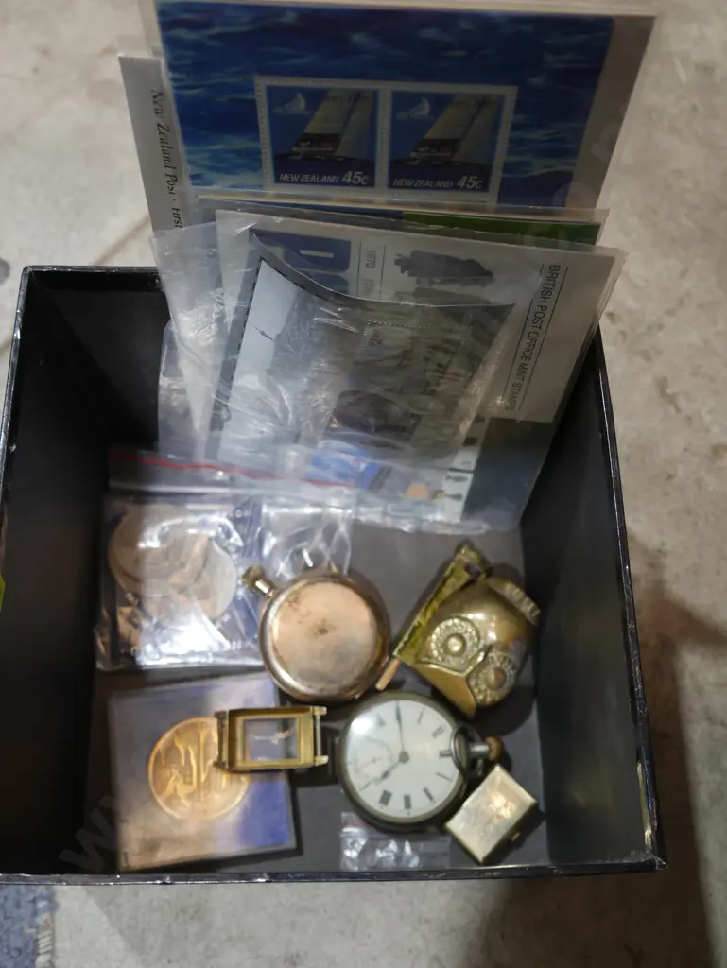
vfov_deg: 53.9
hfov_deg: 41.8
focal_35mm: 34
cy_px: 484
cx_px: 364
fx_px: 951
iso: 400
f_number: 4
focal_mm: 17
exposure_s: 1/60
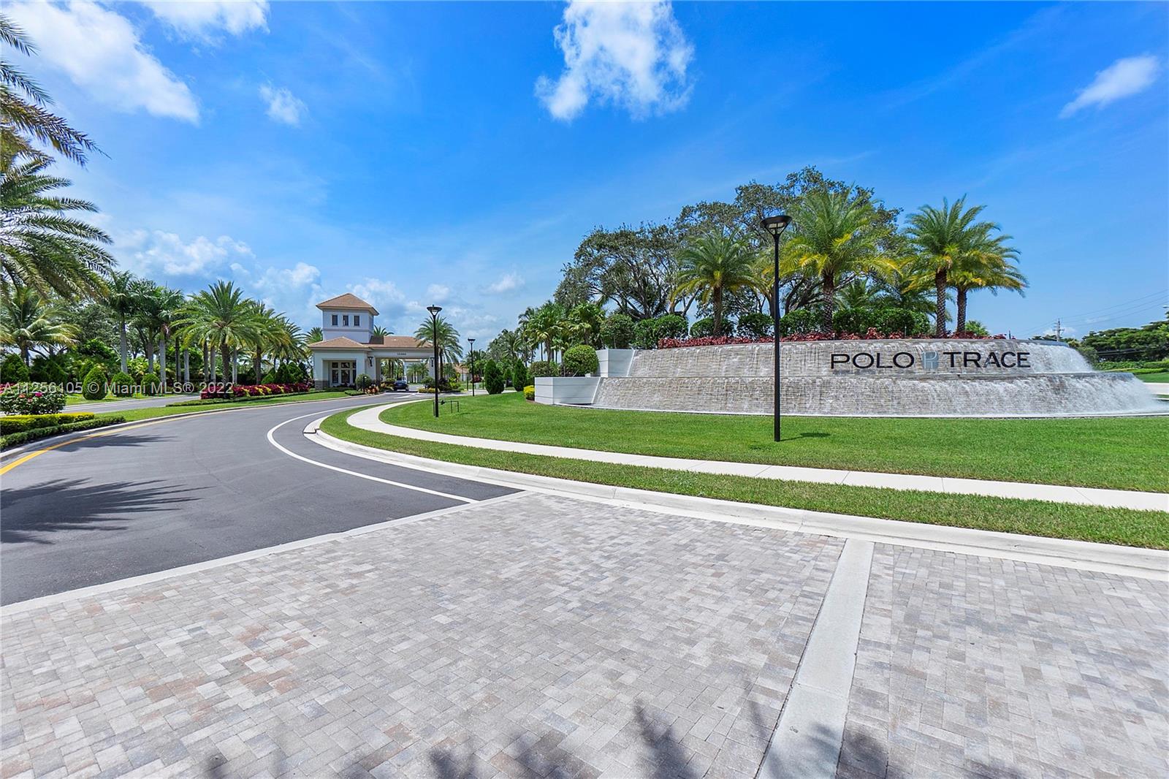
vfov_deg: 77.3
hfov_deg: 100.4
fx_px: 487
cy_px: 390
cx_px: 584
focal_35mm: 15
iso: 160
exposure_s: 1/400
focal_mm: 10
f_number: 10
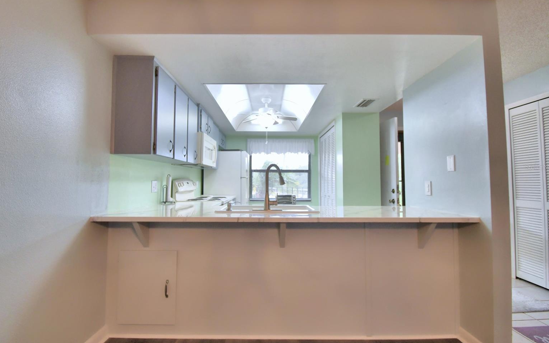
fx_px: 239
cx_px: 270
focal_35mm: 16
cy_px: 167
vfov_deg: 71.2
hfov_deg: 97.8
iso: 400
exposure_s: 1/100
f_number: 4.5
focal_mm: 10
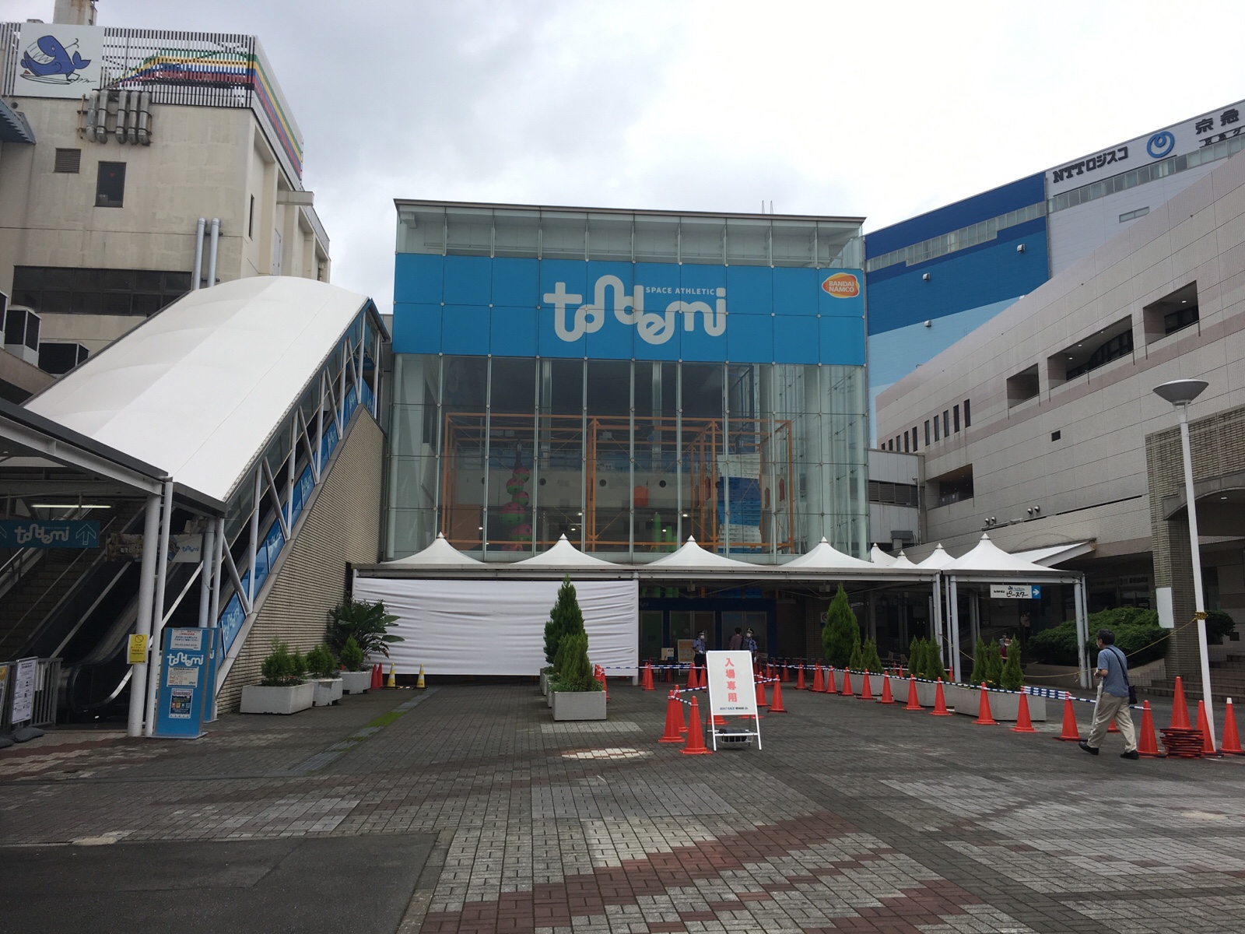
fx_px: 1043
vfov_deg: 48.2
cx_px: 622
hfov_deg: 61.7
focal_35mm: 29
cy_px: 467
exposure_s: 1/1304
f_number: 2.2
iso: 25
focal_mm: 4.15
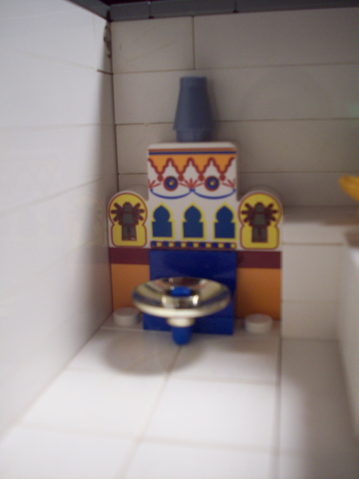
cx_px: 180
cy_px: 240
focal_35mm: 37
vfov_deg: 50.1
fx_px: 512
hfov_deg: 38.7
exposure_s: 1/45
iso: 97
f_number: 2.8
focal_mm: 6.2
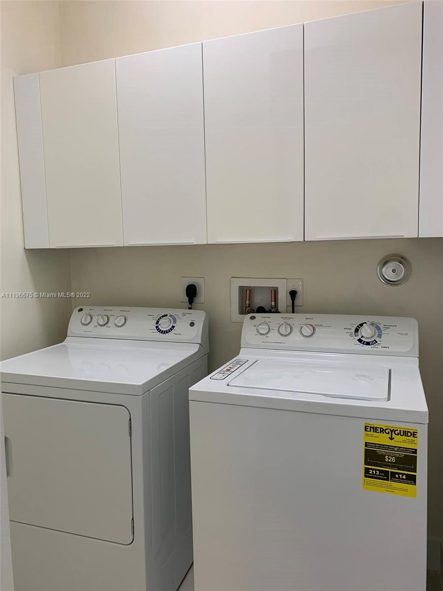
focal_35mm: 26
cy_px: 296
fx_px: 444
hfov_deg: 53.1
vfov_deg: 67.3
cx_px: 222
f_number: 1.8
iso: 50
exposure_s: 1/60
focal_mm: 4.25
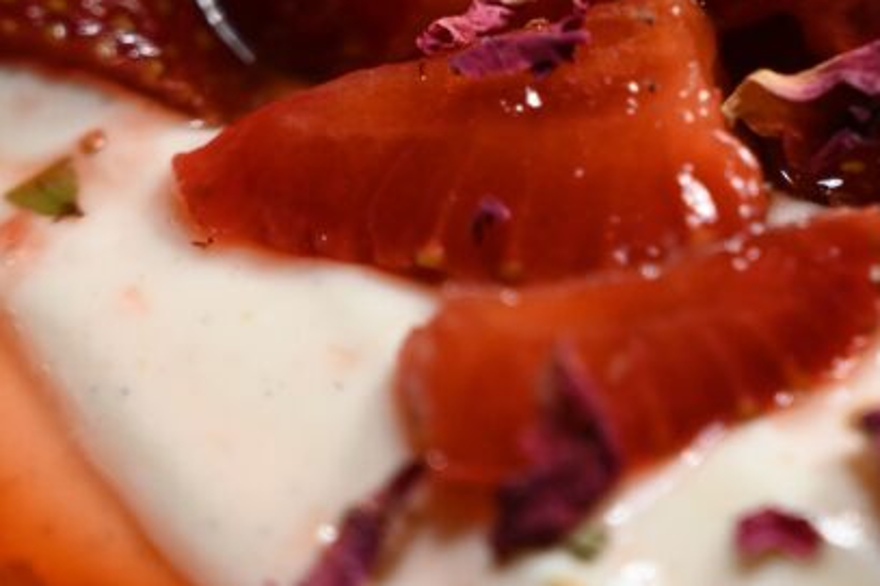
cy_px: -167
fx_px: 4789
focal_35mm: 196
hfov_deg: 10.4
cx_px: 850
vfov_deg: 6.9
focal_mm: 70
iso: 1800
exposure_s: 1/50
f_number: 4
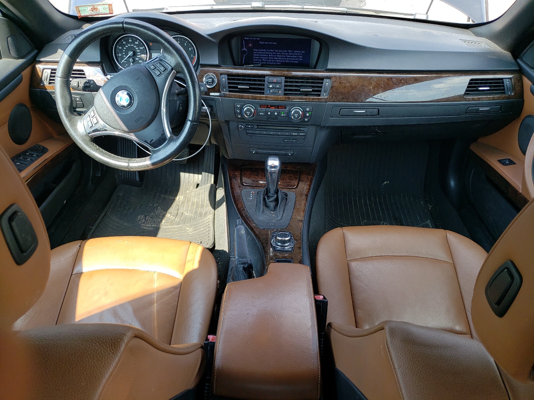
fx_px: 401
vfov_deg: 53.1
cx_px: 267
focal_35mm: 26
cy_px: 200
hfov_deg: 67.3
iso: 50
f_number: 1.5
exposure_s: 1/244
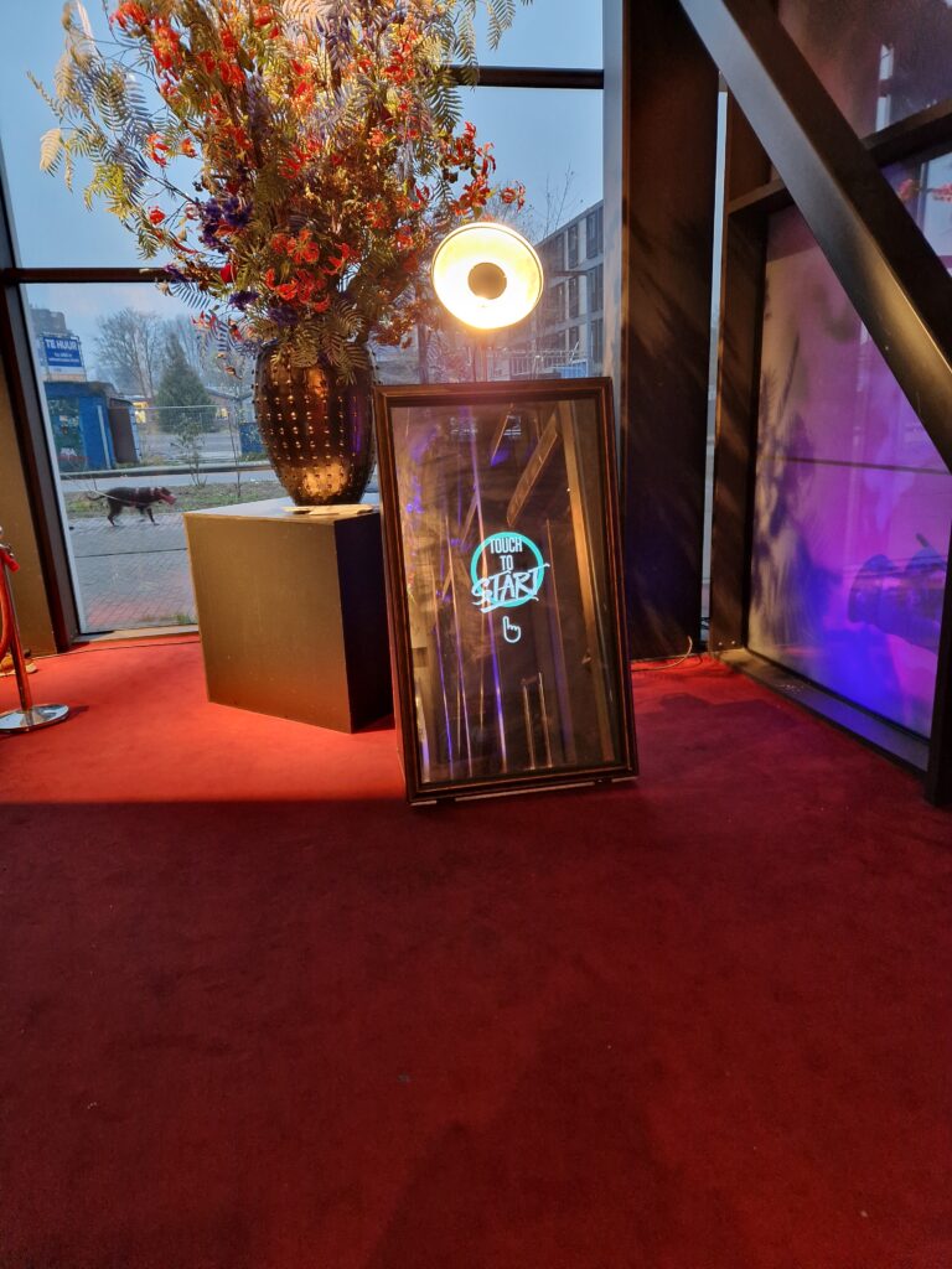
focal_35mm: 23
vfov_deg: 73.9
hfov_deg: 58.9
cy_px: 634
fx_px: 843
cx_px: 476
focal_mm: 5.4
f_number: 1.8
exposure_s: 1/33
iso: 640
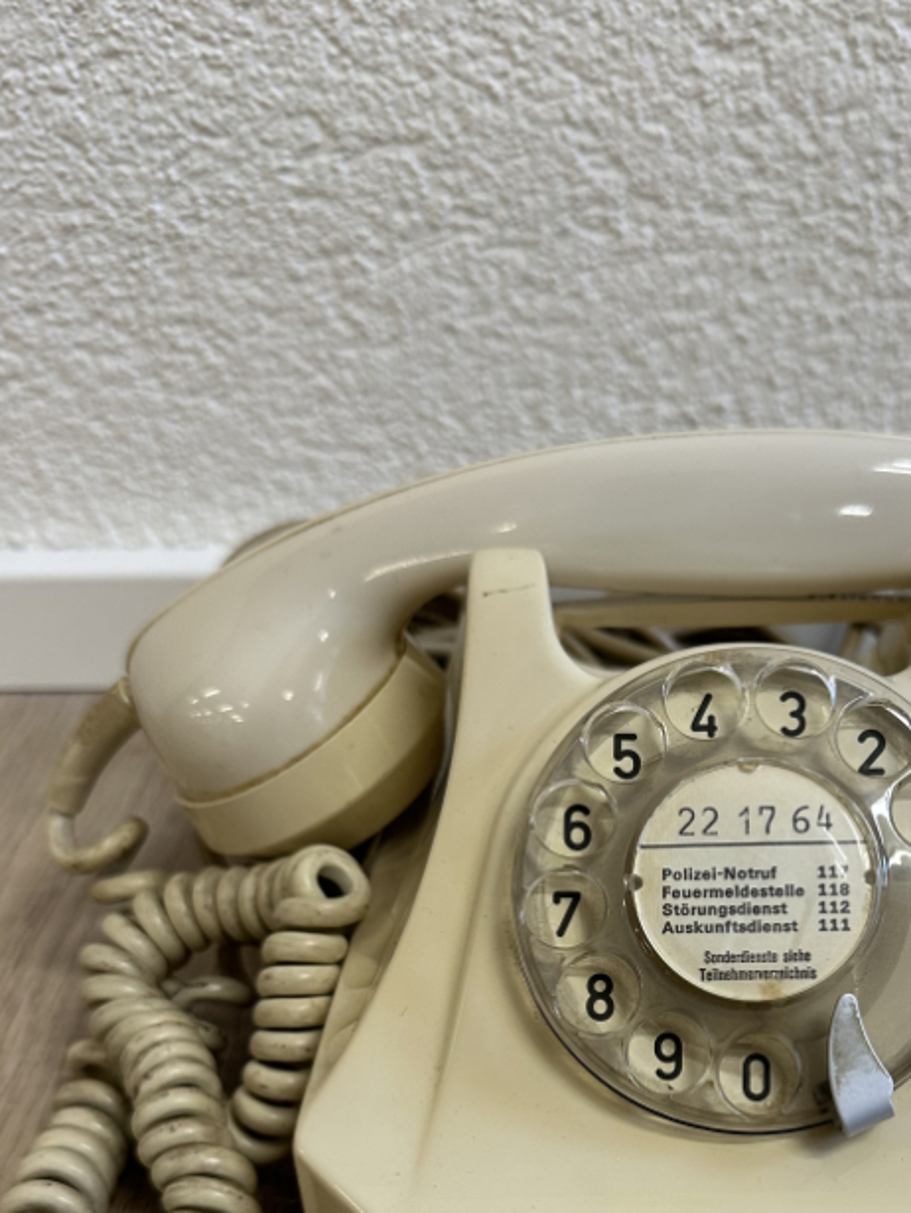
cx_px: 655
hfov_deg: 36.2
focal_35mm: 39
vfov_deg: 45.5
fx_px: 1367
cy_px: 961
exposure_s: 1/100
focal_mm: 6.9
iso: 160
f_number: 1.8
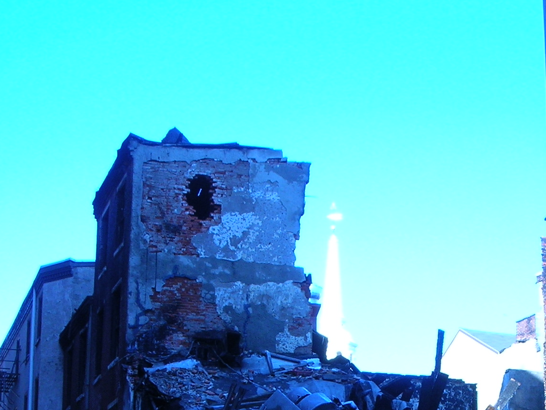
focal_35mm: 79
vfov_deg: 18.1
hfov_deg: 24.6
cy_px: 431
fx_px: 1246
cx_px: 359
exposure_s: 1/160
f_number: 3
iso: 50
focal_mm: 5.8
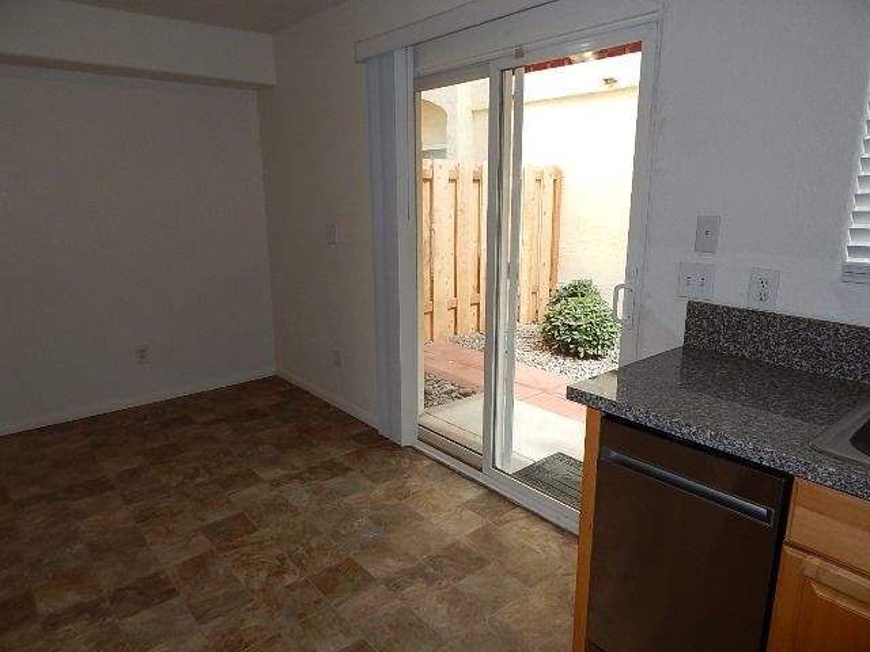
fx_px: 553
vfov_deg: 61.1
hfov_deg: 76.4
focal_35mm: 22
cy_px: 326
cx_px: 435
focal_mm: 4
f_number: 3
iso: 125
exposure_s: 1/200
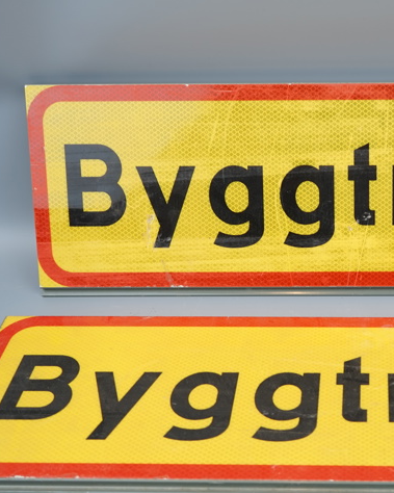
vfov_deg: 32.9
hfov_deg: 25.9
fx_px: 831
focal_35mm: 57
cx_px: 348
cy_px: 294
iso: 100
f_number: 4.5
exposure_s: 1/60
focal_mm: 32
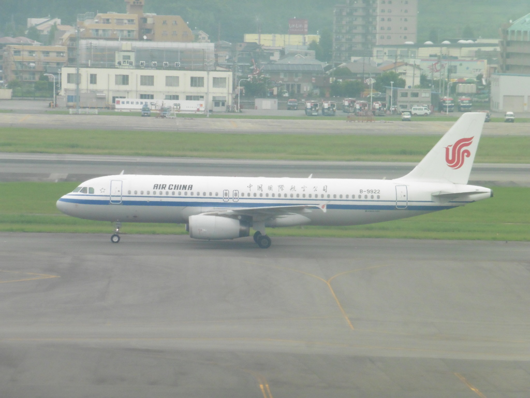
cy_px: 199
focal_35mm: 265
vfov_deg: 5.6
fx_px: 4057
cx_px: 265
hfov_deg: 7.5
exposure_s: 1/500
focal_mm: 47.3
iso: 400
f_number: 6.3
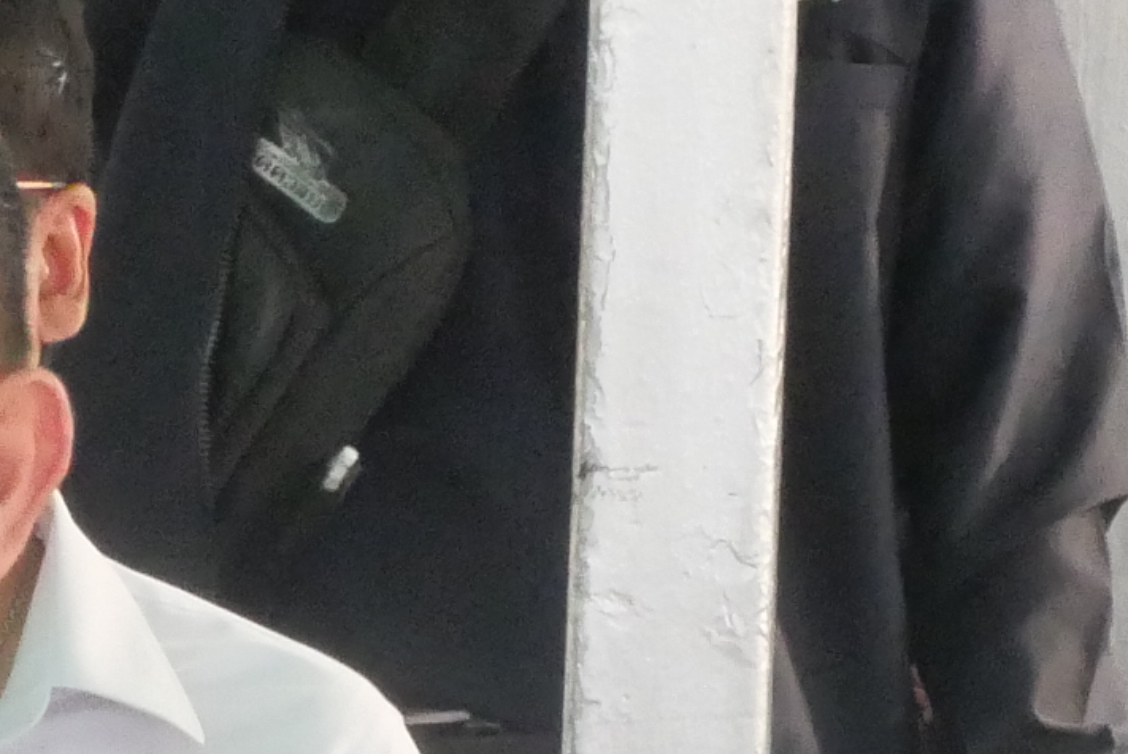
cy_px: 1610
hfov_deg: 4.5
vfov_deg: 3.0
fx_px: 14233
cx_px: 1844
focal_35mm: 454
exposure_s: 1/125
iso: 4000
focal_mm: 42
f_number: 18
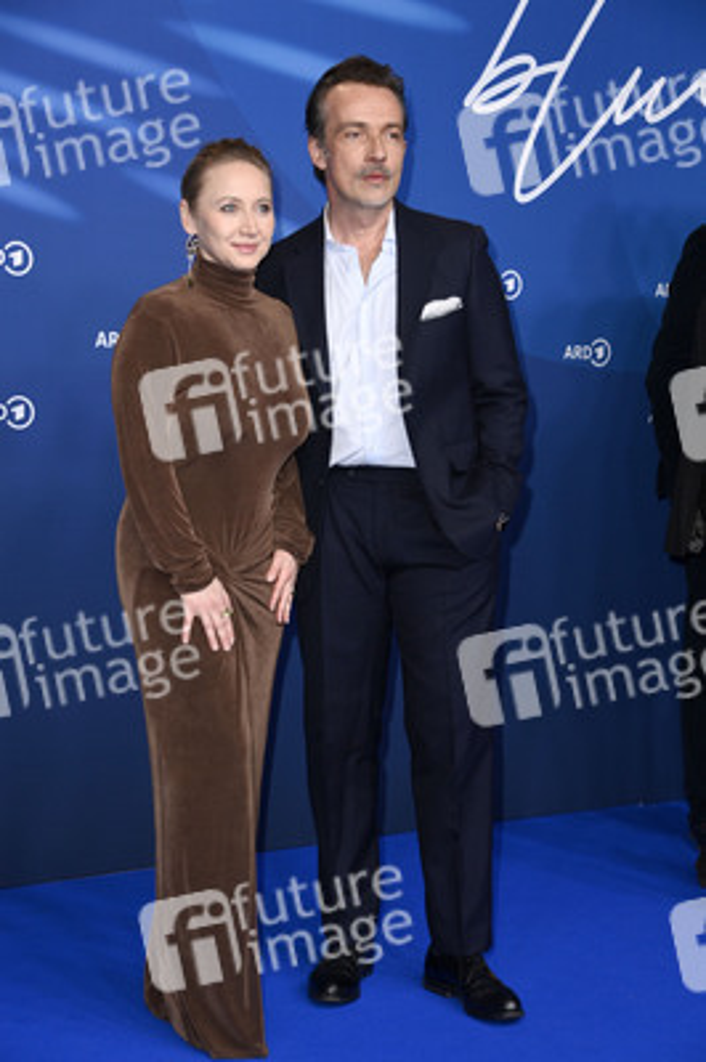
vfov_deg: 28.1
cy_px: 531
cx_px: 353
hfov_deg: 18.9
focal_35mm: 72
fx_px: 2122
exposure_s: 1/250
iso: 1000
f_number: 5.6
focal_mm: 72
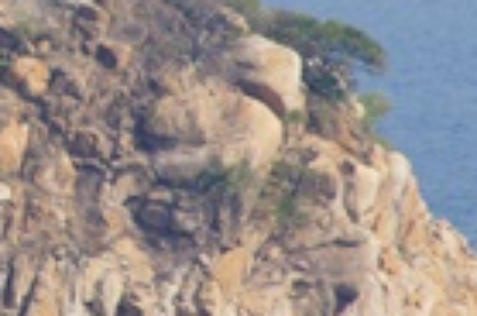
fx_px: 17120
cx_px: -96
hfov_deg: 1.6
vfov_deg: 1.1
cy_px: 58
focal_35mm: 1295
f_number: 8
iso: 100
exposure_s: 1/320
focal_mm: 200
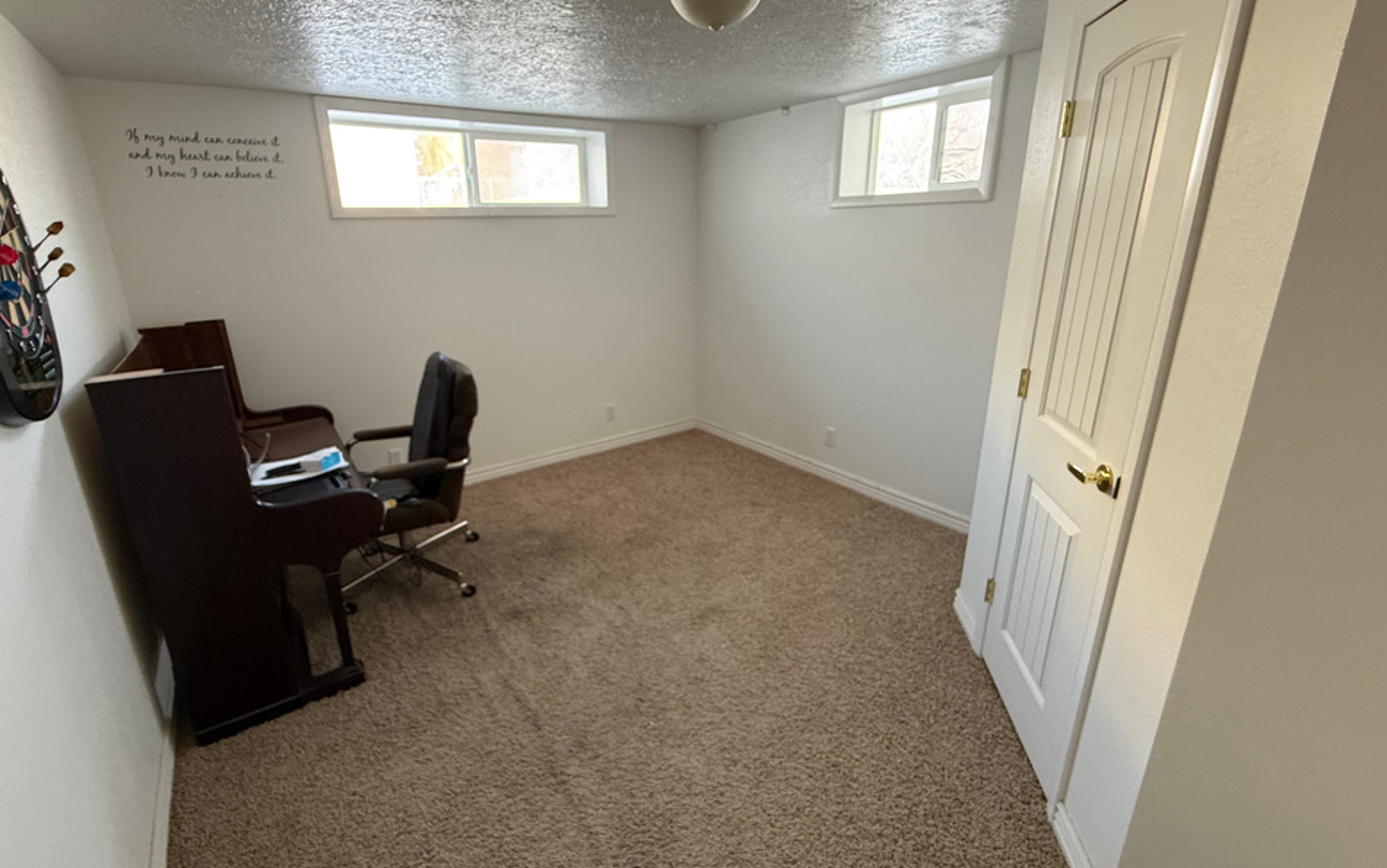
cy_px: 412
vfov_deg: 71.2
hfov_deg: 97.7
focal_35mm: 16
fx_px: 605
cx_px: 653
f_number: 2.2
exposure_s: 1/60
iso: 400
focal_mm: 2.22
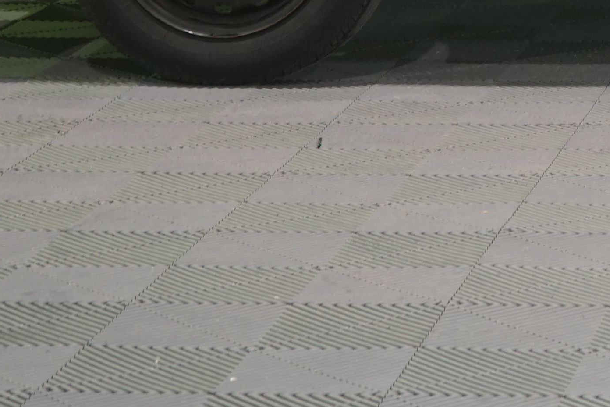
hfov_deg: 10.2
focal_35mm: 194
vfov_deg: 6.8
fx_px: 3287
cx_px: 931
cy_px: -423
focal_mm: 45
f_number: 5.6
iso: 500
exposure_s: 1/20
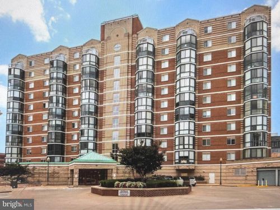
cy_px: 105
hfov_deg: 71.6
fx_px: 194
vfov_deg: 56.8
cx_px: 140
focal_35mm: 24
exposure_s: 1/120
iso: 80
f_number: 1.78
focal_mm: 6.76
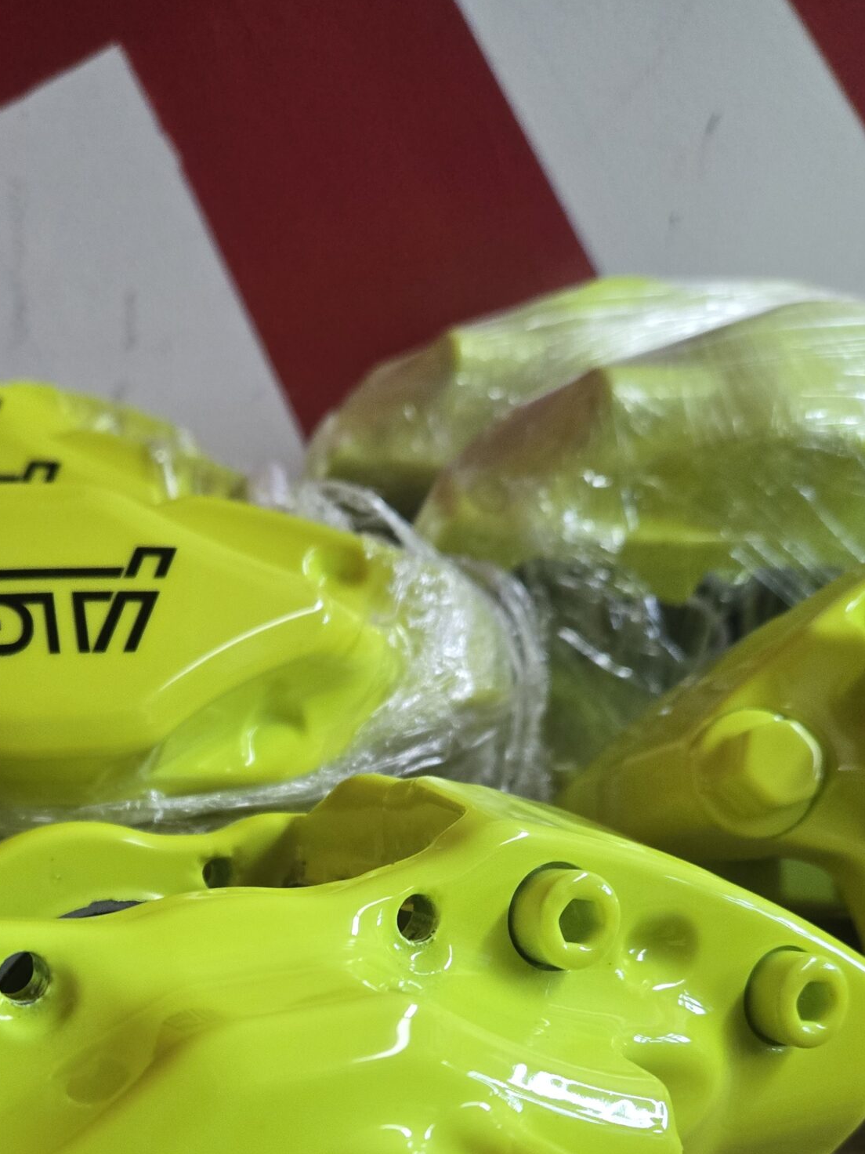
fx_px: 1333
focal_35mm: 40
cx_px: 201
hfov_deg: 35.1
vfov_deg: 43.8
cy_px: 974
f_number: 1.8
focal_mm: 5.4
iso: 400
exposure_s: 1/120
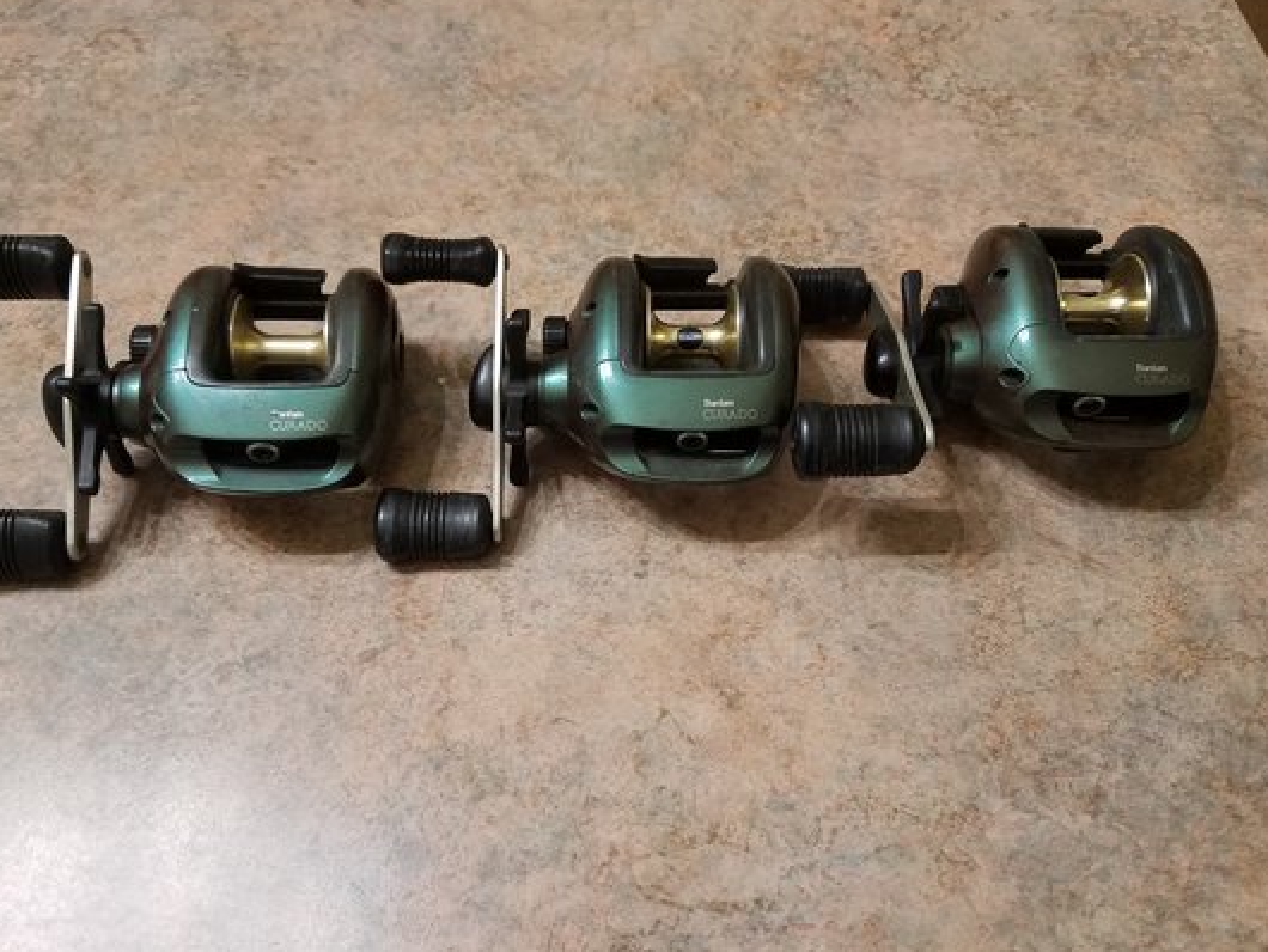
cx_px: 598
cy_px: 477
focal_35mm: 30
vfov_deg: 46.8
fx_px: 1099
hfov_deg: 59.9
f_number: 1.7
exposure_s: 1/60
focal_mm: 4.2
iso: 200
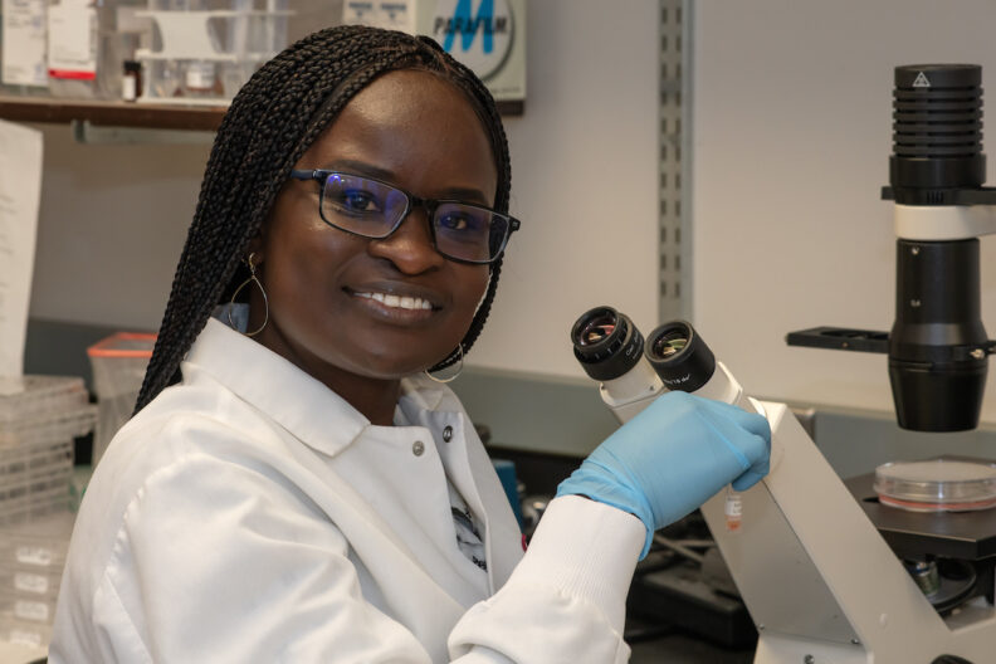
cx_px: 498
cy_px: 332
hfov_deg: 19.5
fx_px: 2905
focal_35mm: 105
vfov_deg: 13.0
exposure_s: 1/80
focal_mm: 105
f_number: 10
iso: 800
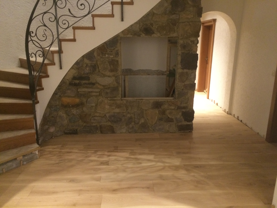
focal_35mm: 29
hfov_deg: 61.7
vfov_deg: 48.2
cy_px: 104
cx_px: 138
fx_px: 232
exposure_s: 1/17
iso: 320
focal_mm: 4.15
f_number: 2.2
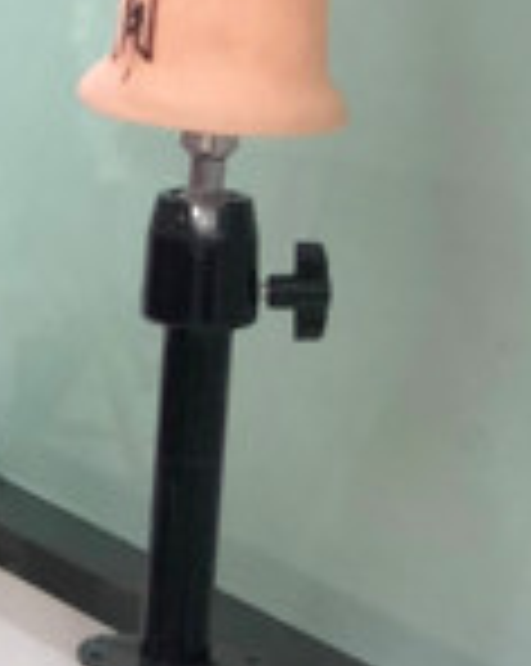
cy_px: -612
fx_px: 5925
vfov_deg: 6.3
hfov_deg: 5.1
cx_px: -135
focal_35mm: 301
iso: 125
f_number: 2.8
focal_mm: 6.6
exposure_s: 1/33
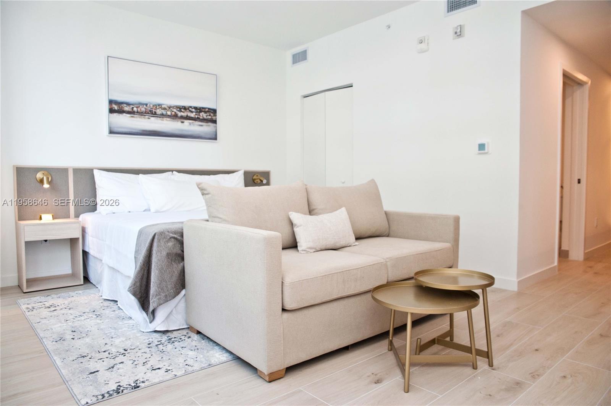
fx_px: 407
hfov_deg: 73.8
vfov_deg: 53.0
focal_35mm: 24
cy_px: 203
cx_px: 306
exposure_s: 1/100
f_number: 6.3
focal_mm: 24
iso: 800
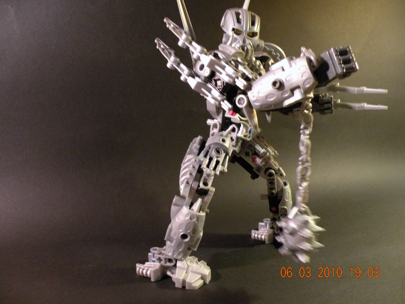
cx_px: 202
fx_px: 316
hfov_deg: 65.3
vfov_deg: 51.4
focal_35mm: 27
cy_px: 152
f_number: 2.8
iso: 400
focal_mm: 4.7
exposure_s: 1/15
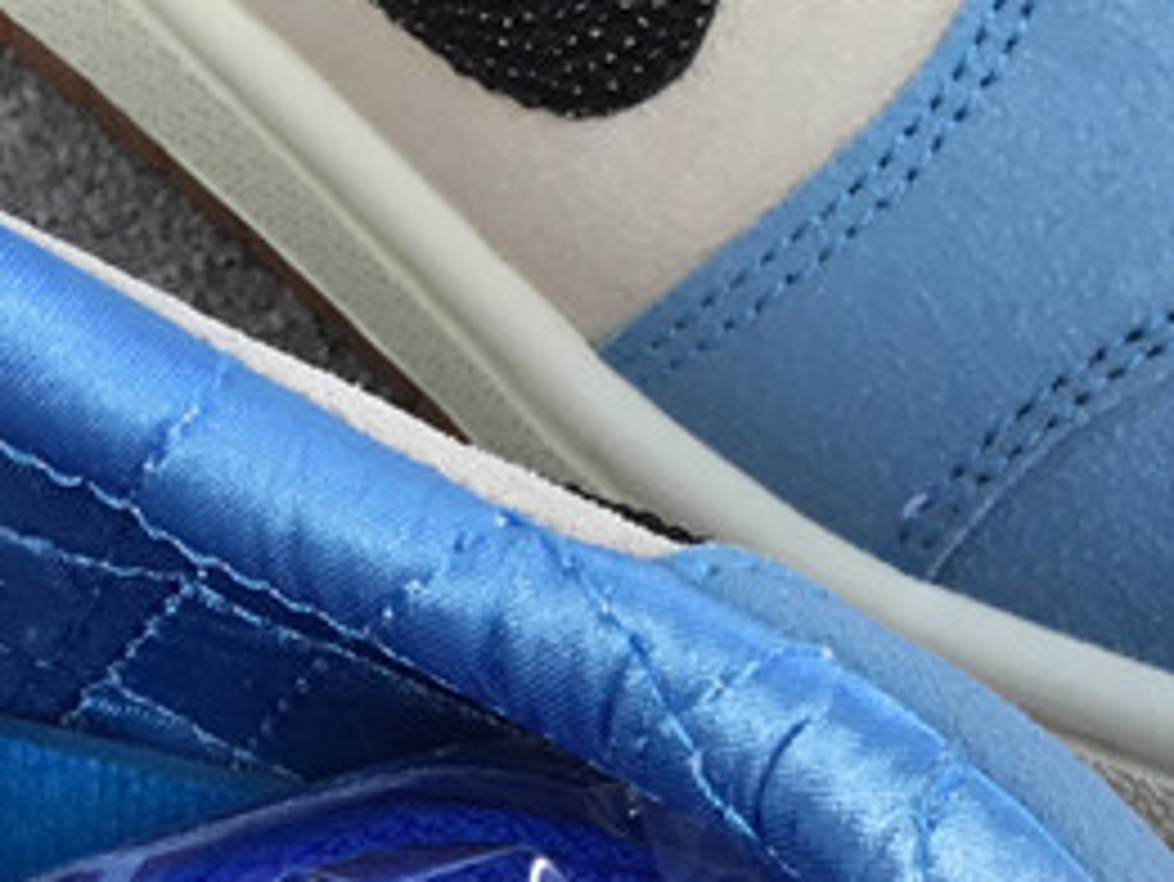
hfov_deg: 18.1
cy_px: 1096
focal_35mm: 107
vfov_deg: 13.4
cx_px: 157
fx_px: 3631
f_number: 2.4
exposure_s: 1/100
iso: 32
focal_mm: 3.3
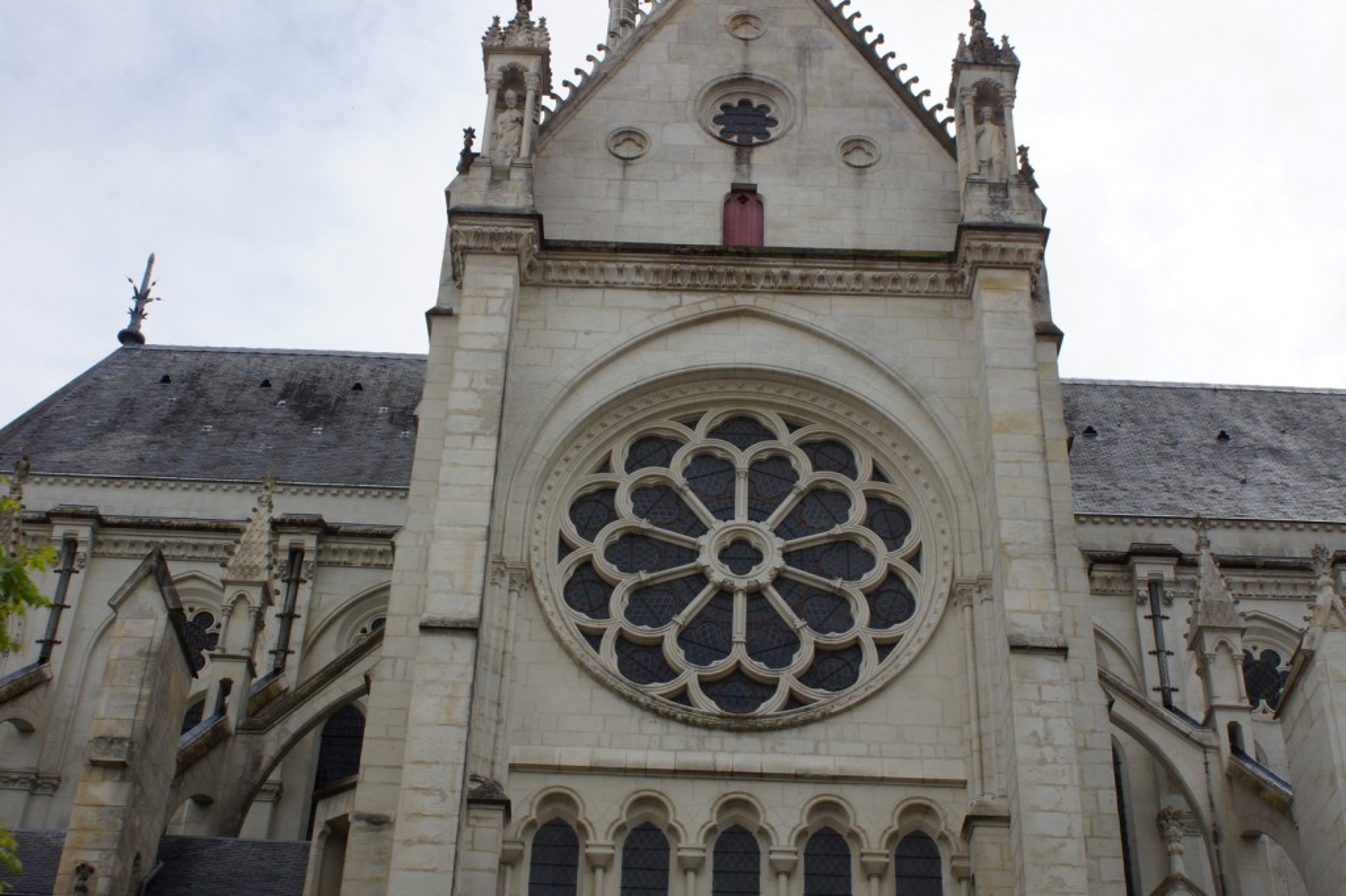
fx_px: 1962
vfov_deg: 25.7
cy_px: 448
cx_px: 673
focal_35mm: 52
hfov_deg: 37.9
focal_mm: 35
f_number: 13
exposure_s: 1/125
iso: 100
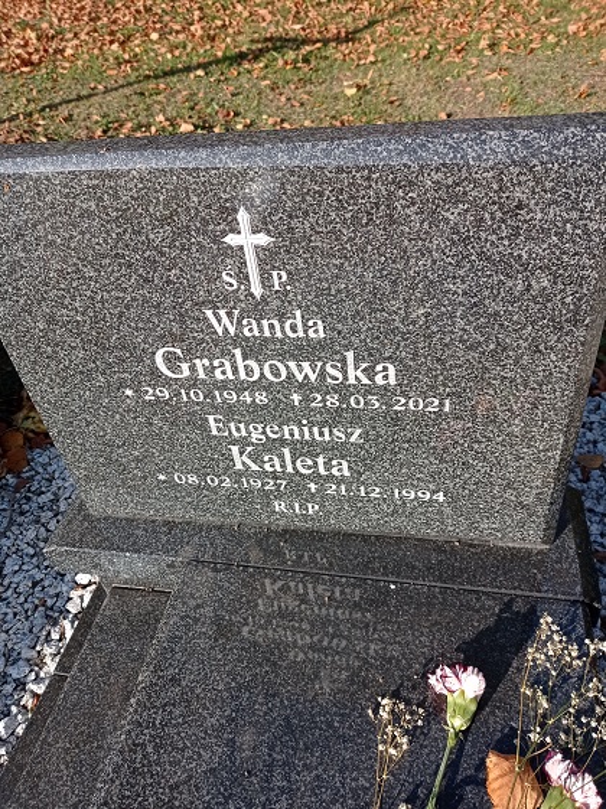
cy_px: 404
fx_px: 654
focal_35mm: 28
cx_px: 303
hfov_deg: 49.7
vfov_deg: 63.5
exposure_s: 1/1497
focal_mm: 4.74
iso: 106
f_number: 1.79
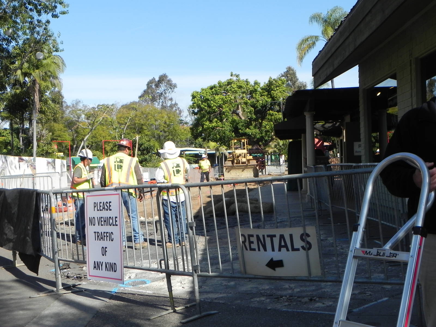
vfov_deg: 31.5
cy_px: 164
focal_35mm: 46
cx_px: 218
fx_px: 579
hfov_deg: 41.2
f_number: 6.3
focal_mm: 8.2
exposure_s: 1/347
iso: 160
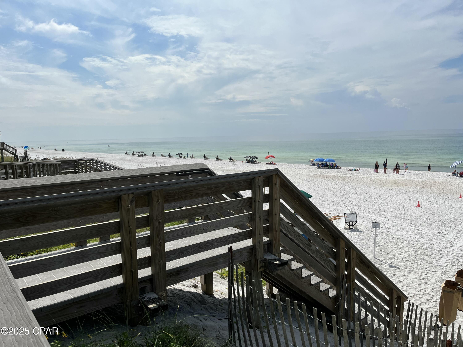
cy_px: 174
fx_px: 348
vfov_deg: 53.1
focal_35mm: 26
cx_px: 232
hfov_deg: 67.3
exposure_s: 1/10870
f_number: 1.6
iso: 50
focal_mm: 5.1
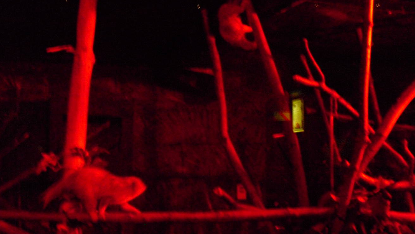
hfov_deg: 42.9
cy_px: 170
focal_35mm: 48
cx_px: 223
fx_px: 528
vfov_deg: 24.7
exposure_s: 1/8
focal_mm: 6.3
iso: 800
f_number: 3.1
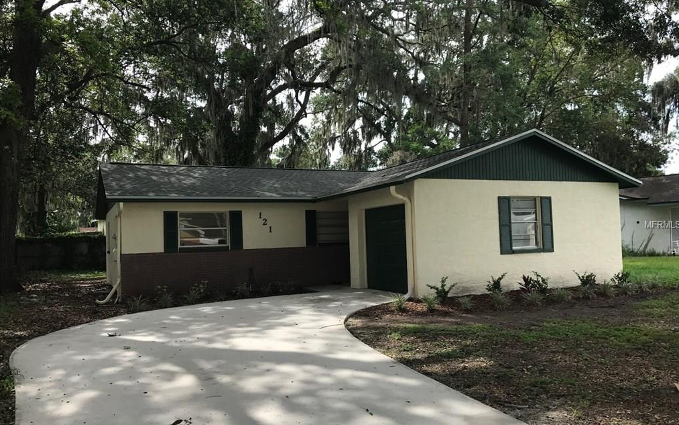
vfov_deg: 41.8
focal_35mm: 30
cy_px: 225
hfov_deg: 62.9
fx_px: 555
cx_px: 342
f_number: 1.8
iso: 20
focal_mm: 3.99
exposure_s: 1/967
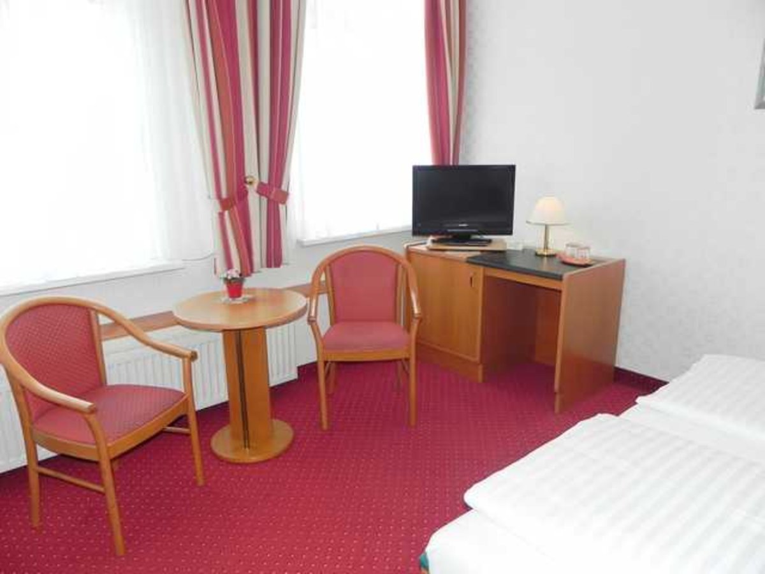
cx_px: 382
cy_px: 287
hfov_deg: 67.3
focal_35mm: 26
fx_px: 575
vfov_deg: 53.1
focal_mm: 4.6
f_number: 3.5
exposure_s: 1/80.8
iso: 160
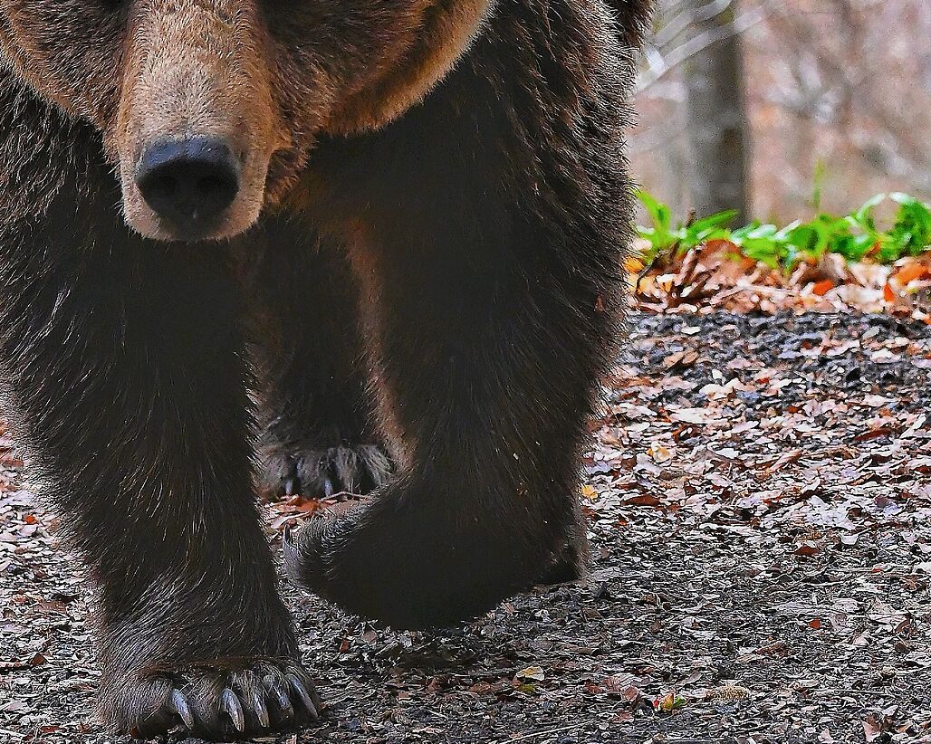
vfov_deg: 5.0
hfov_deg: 6.3
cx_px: 319
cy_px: -58
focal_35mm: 309
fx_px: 8513
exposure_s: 1/1000
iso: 2800
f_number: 6.3
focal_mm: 94
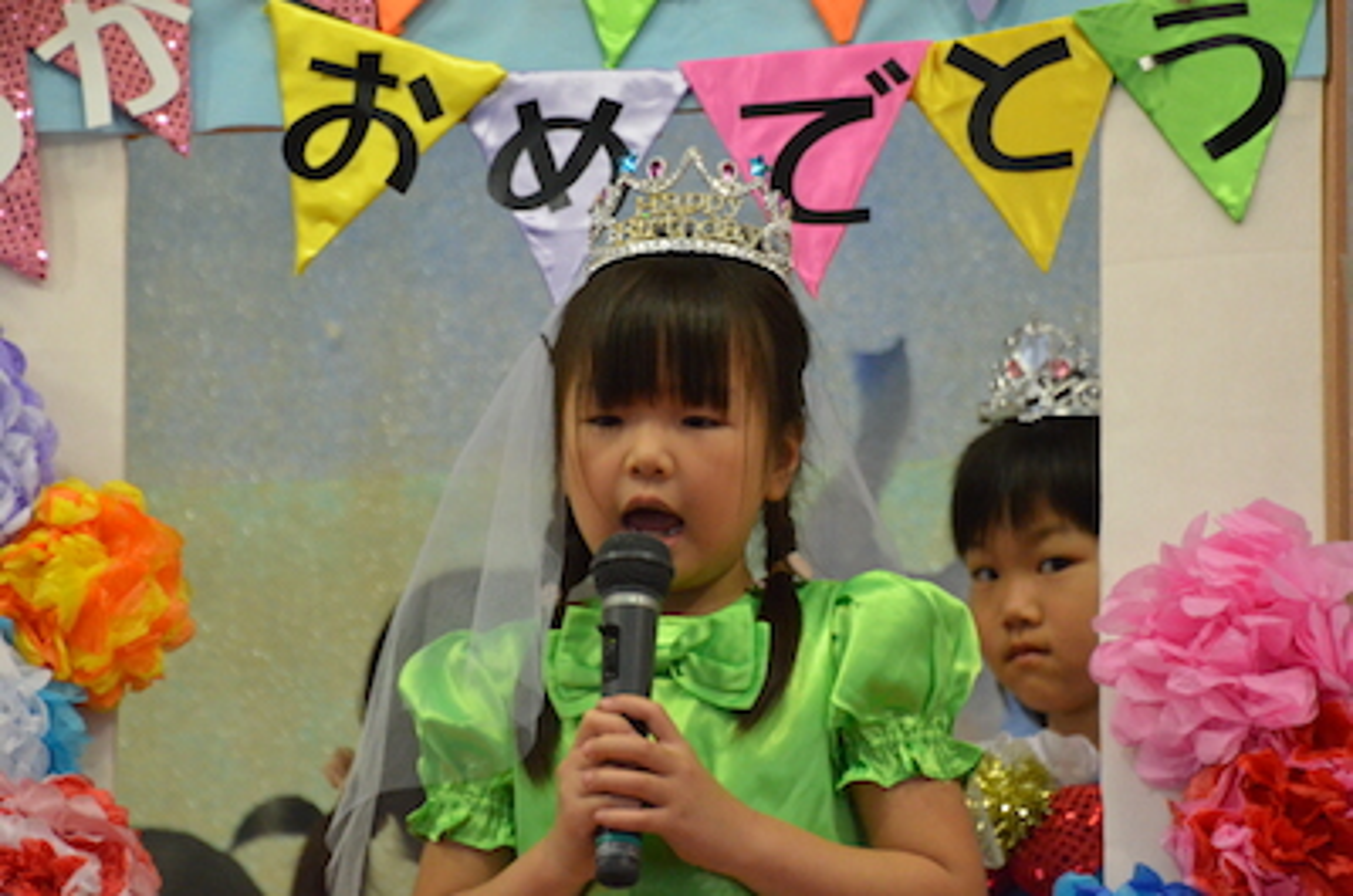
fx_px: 16879
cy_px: 448
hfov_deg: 4.6
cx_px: 676
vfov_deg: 3.0
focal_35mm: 450
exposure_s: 1/500
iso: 5000
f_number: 5.6
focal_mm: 300
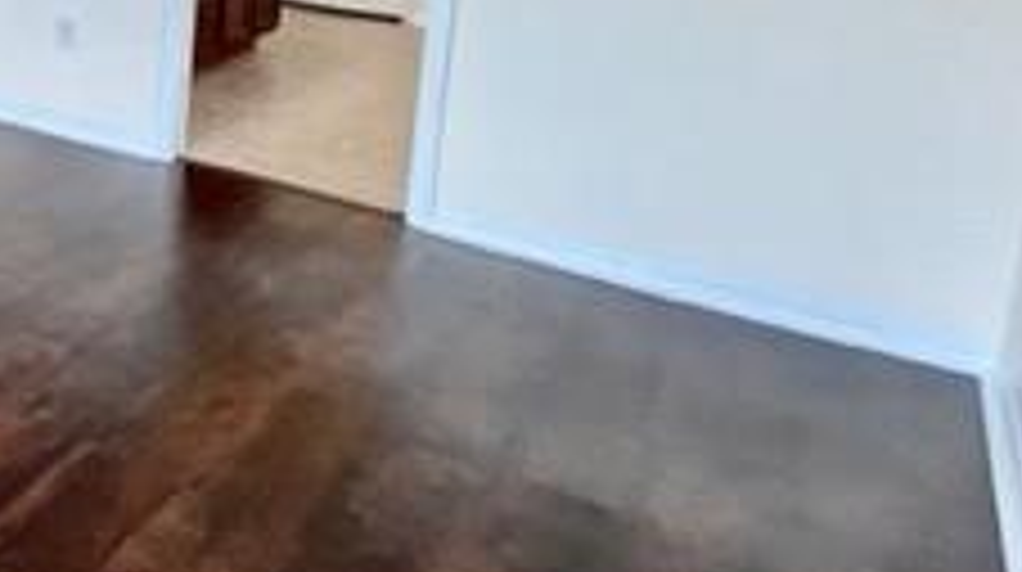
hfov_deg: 35.0
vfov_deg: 26.8
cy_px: -81
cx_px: -306
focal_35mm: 40
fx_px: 1083
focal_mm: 1.57
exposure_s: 1/120
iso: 80
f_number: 1.8
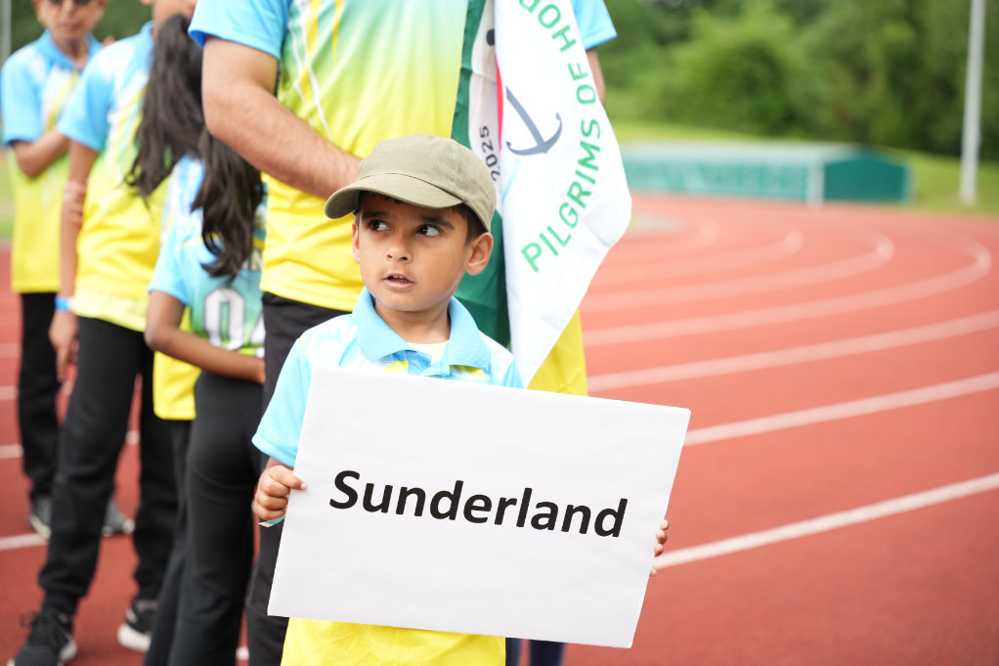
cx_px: 500
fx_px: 1942
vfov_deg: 19.5
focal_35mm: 70
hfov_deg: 28.8
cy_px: 333
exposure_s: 1/800
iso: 400
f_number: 2.8
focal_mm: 70
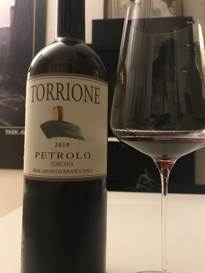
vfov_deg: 63.4
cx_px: 102
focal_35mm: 28
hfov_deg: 49.8
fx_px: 221
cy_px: 136
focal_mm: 3.99
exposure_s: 1/4
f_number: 1.8
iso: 100
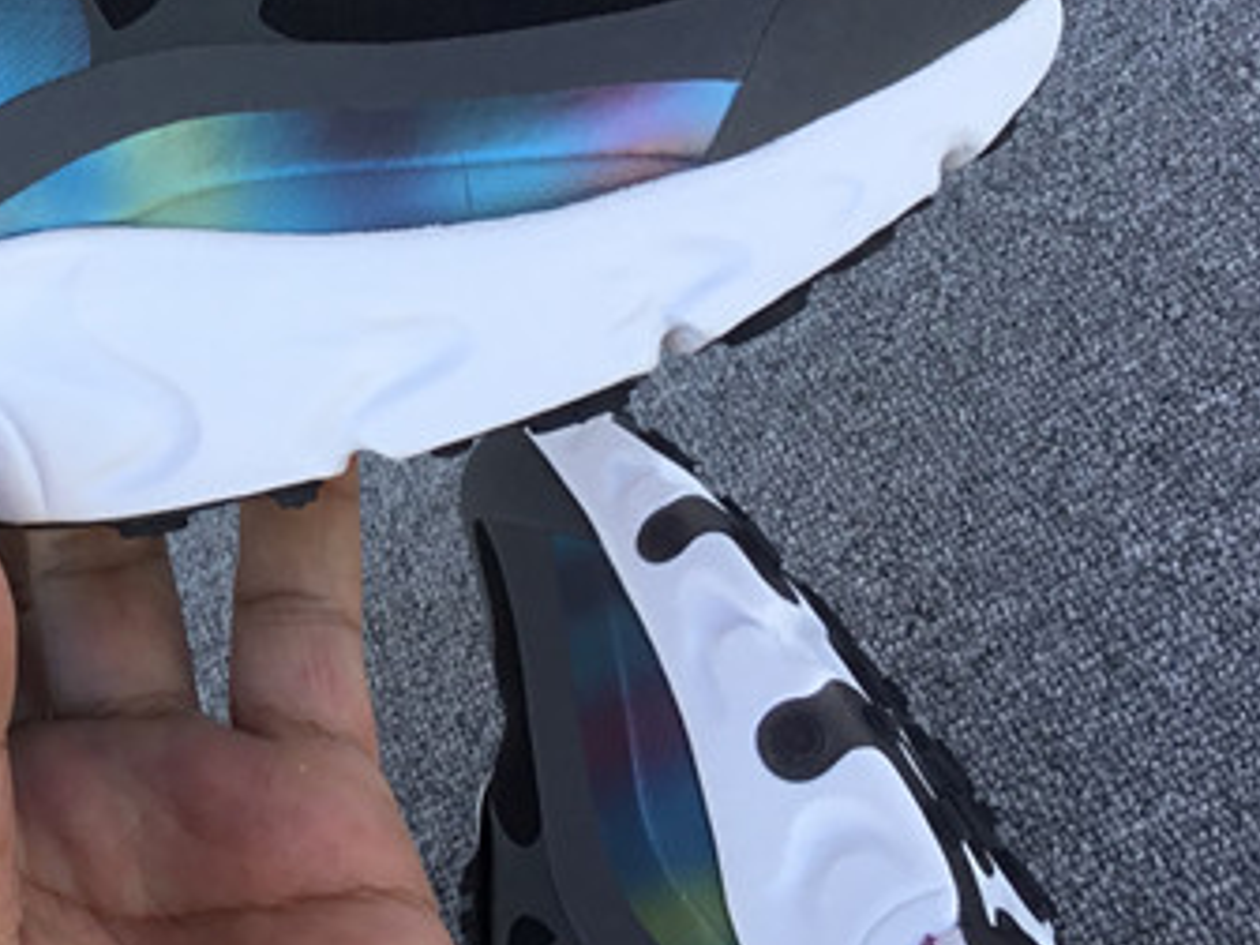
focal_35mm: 83
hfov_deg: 22.6
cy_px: 36
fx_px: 3021
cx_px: -22
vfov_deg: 17.4
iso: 25
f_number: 2.4
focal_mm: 3.3
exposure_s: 1/100
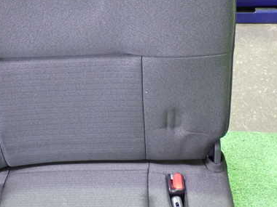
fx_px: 632
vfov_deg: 18.6
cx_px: 95
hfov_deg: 24.6
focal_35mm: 79
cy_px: 67
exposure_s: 1/13
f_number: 3.2
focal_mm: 9.01
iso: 1250
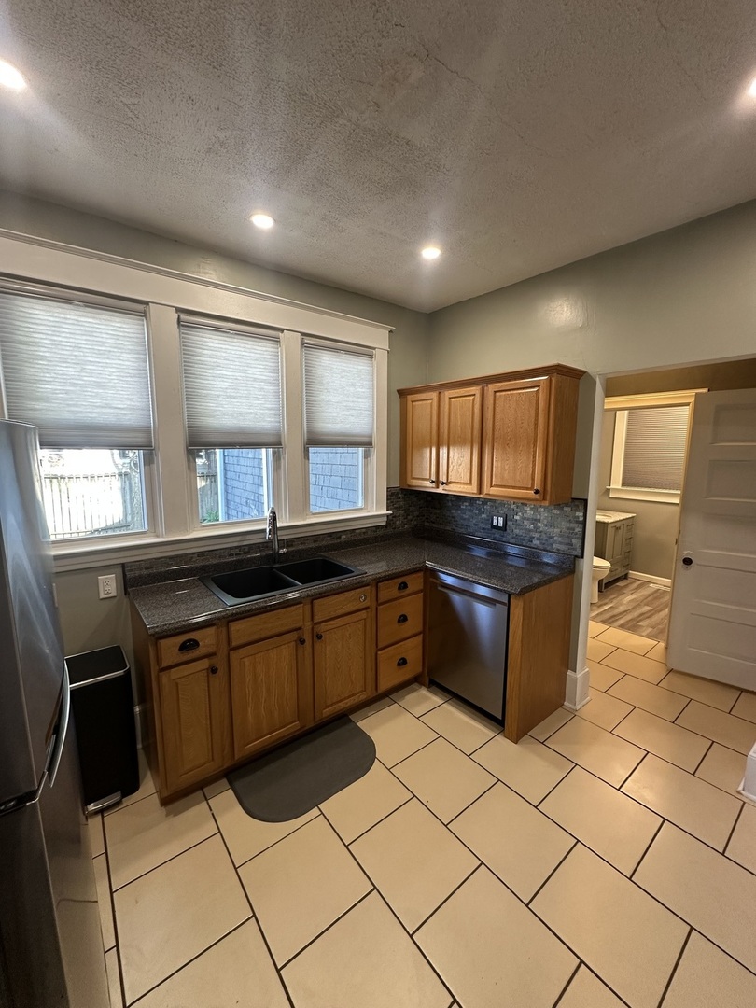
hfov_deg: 85.7
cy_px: 504
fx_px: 408
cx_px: 378
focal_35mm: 14
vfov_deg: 102.1
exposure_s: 1/60
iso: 160
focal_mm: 2.22
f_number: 2.2
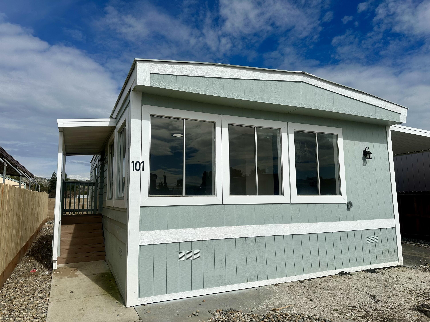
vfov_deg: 56.8
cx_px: 215
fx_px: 298
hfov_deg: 71.6
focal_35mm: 24
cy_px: 161
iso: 80
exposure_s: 1/18519
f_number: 1.78
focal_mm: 6.86
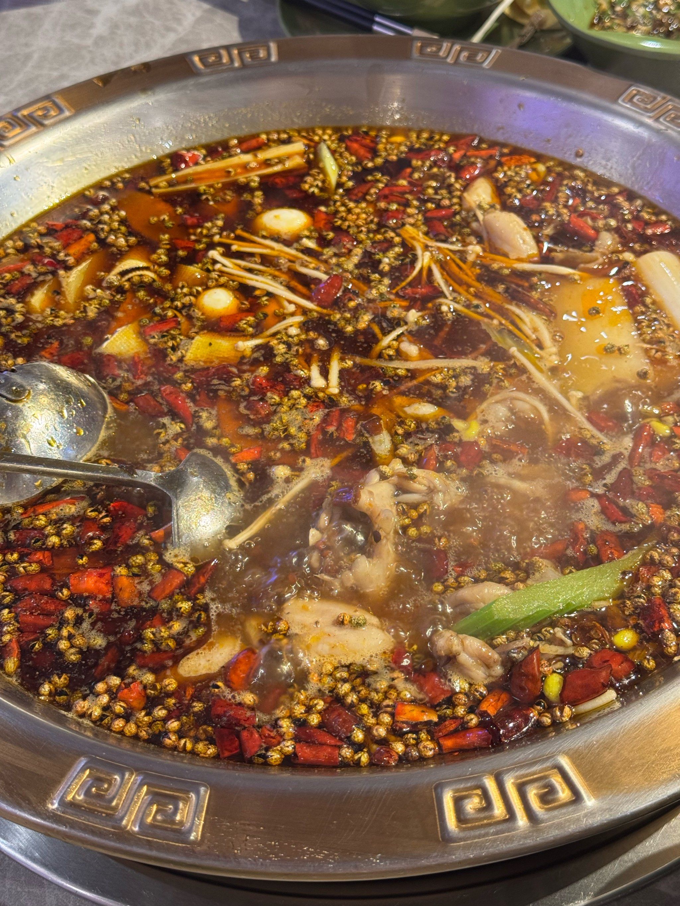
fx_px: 1257
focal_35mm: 48
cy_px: 453
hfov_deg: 30.3
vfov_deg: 39.7
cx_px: 340
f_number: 1.78
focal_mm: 6.76
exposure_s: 1/50
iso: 125
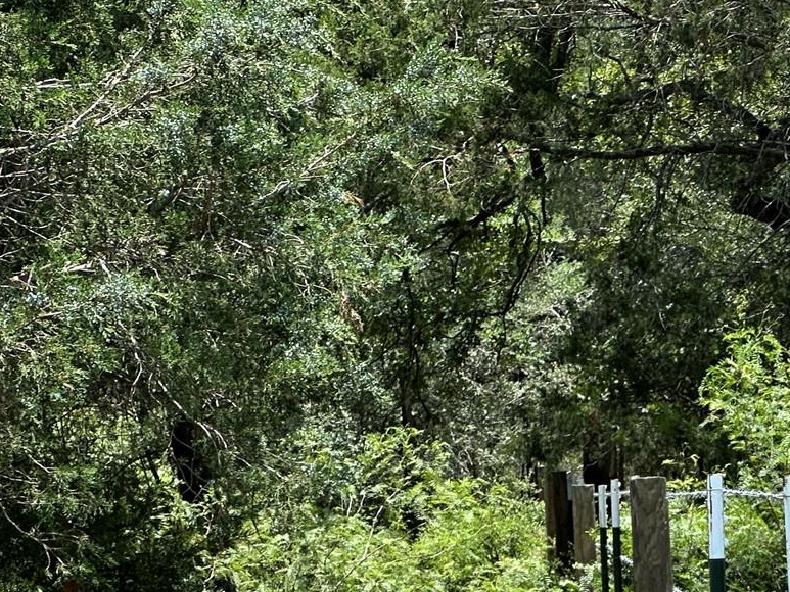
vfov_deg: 7.2
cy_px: 699
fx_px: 4656
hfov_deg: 9.6
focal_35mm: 204
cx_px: 871
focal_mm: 9
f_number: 2.8
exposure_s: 1/274
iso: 25
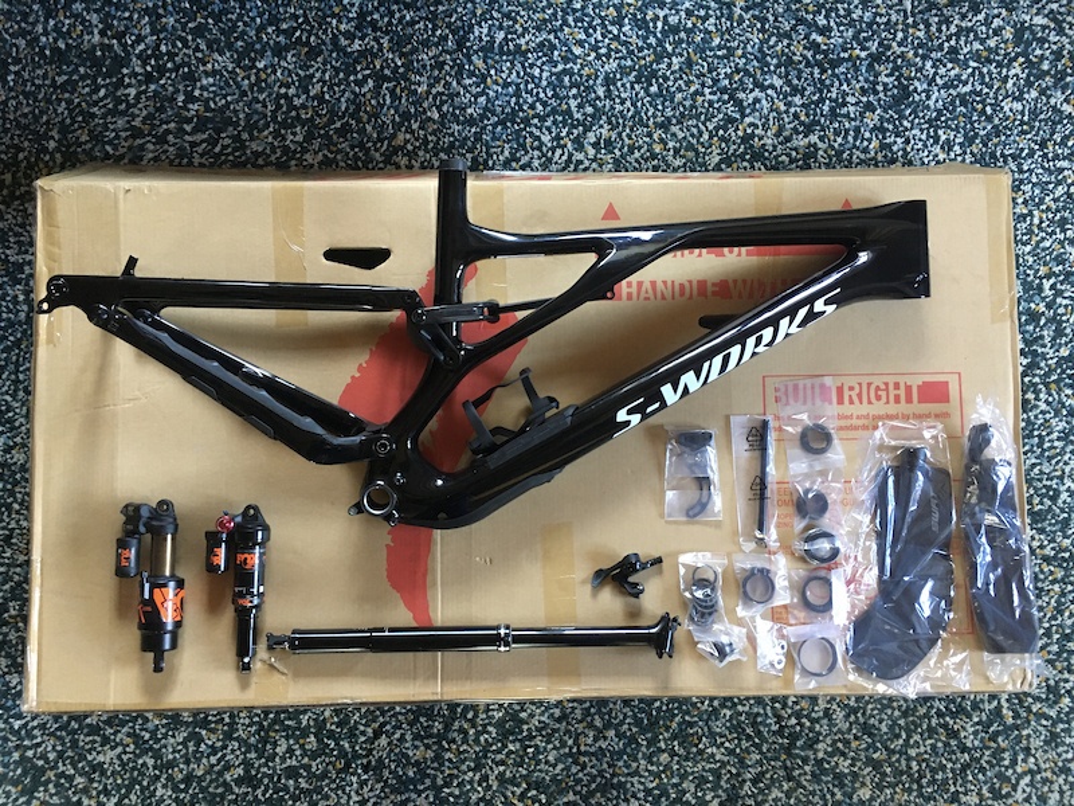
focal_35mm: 29
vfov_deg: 48.2
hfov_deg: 61.7
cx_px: 537
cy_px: 403
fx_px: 900
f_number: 2.2
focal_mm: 4.15
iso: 200
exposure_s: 1/25
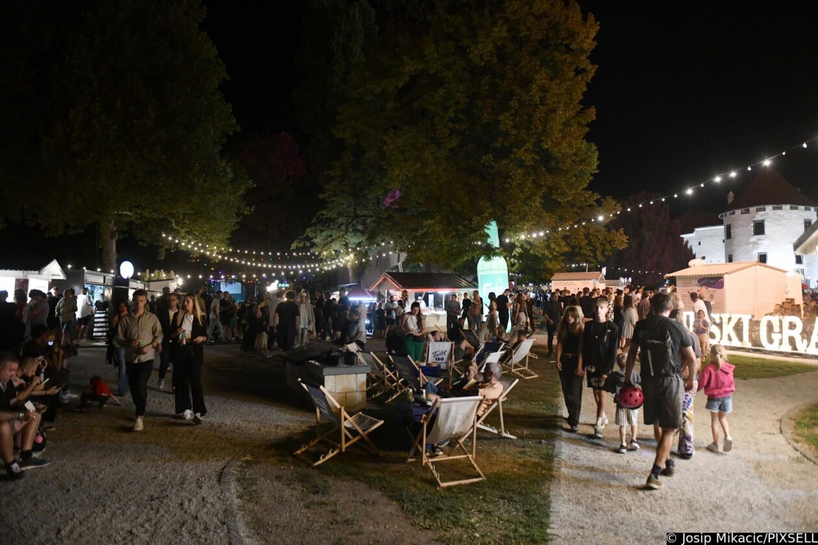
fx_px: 545
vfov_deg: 53.1
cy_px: 272
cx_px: 409
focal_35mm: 24
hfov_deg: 73.7
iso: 5000
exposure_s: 1/160
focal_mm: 24
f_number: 2.8
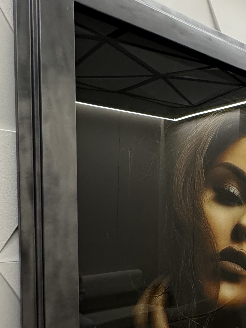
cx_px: 330
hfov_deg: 27.4
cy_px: 234
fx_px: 407
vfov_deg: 42.8
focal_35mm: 43
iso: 250
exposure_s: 1/50
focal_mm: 2.22
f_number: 2.2
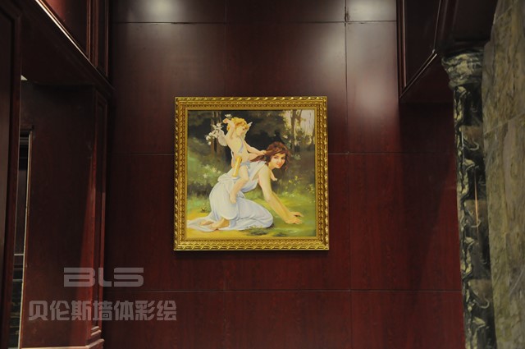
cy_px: 174
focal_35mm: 48
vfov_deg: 28.0
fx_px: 699
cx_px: 262
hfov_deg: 41.2
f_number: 4.2
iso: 1600
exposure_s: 1/2
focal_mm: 32
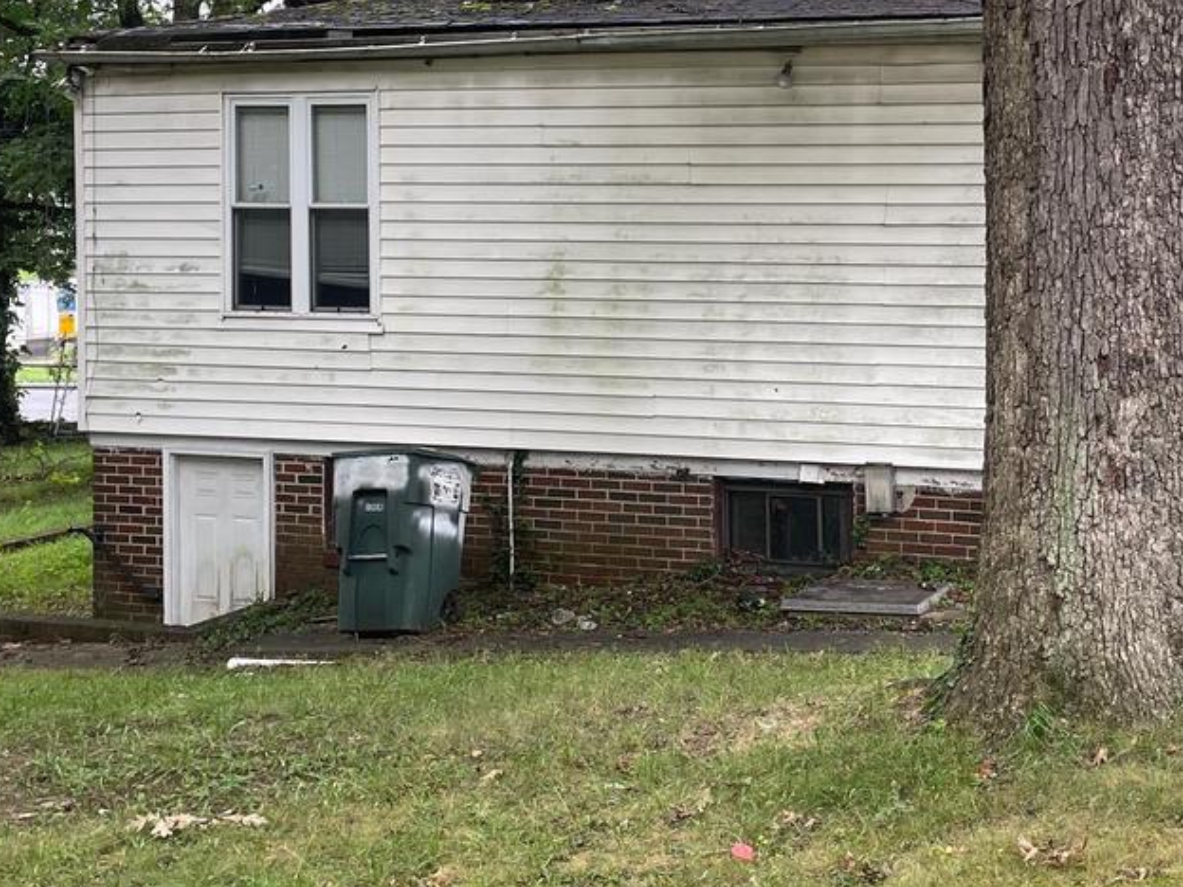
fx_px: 2050
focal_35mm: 60
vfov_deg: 24.2
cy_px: 233
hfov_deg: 31.8
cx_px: 823
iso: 50
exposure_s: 1/121
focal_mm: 4.2
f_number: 1.6
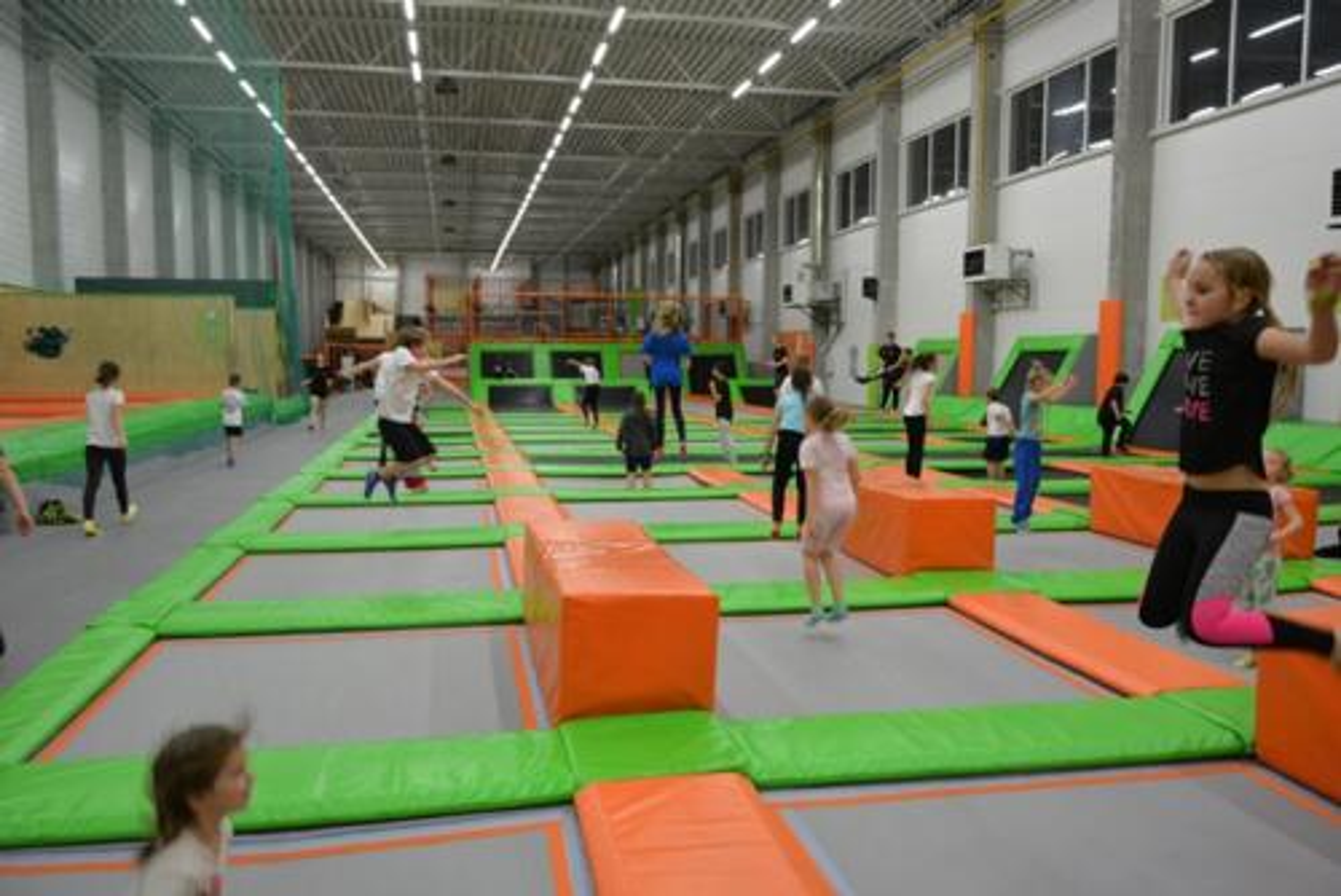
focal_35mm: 27
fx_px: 1006
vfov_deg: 48.0
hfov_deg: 67.4
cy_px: 448
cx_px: 670
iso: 1600
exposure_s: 1/100
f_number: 3.5
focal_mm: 18
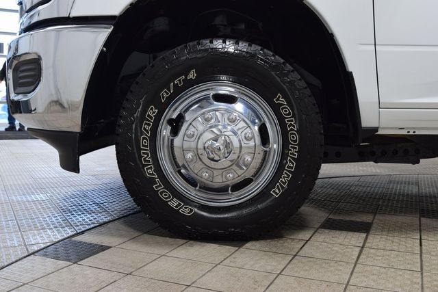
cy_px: 146
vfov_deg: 36.9
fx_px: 438
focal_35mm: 36
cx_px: 219
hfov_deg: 53.1
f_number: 6.3
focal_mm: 24
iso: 450
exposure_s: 1/15
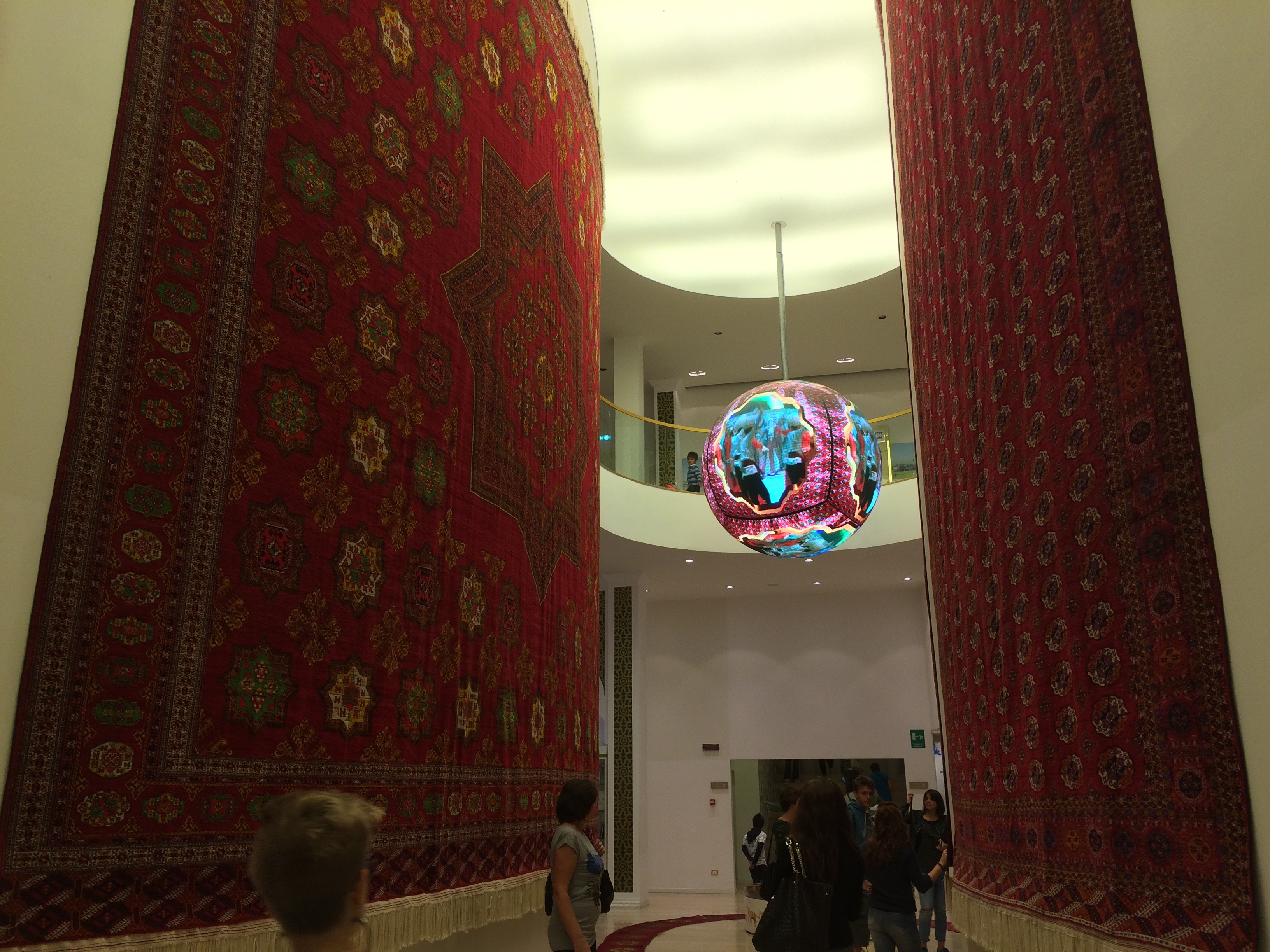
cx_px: 635
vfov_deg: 48.2
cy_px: 476
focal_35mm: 29
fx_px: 1064
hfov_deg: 61.7
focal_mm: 4.15
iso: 40
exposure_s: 1/60
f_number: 2.2
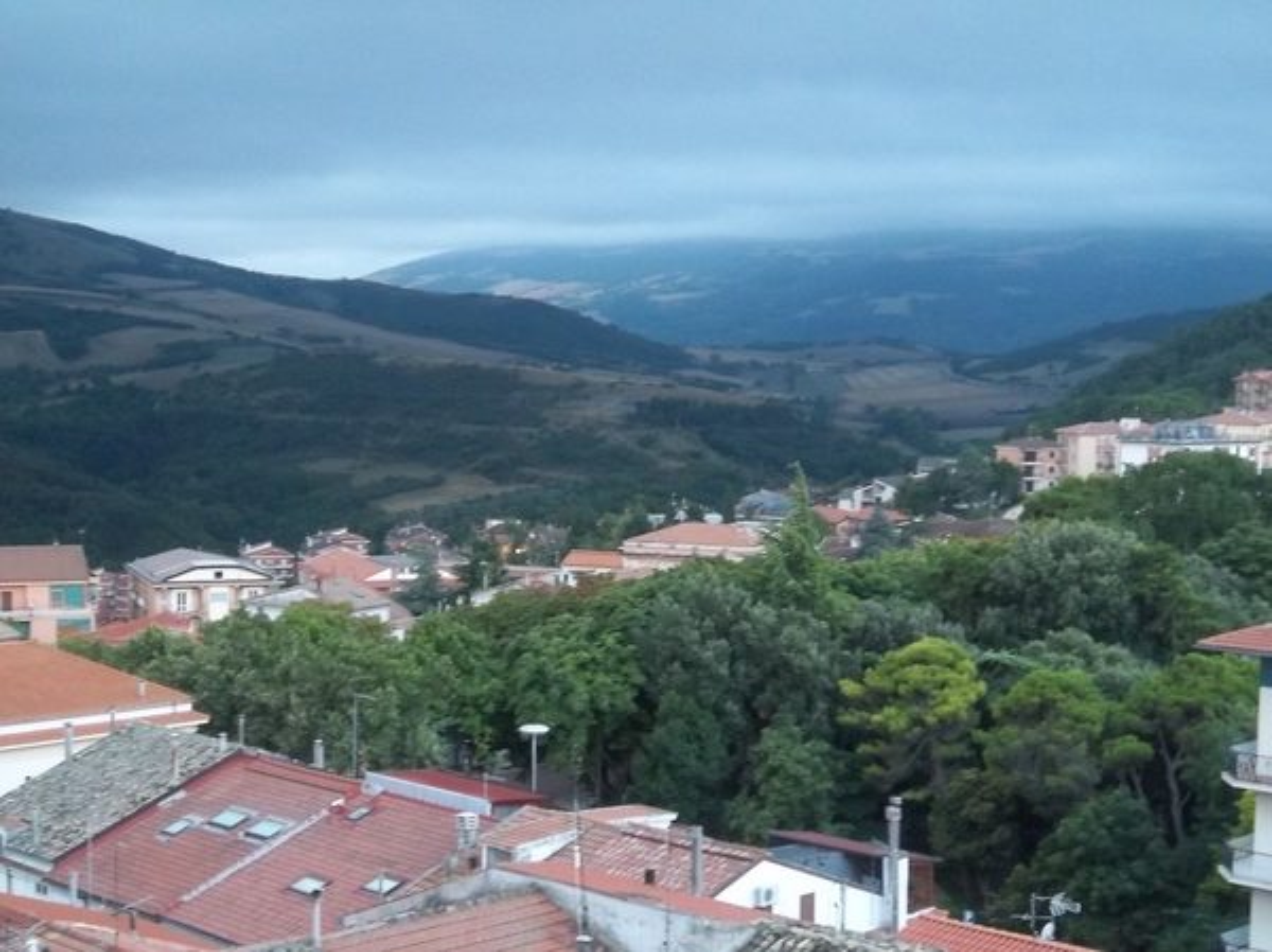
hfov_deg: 33.3
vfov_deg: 25.2
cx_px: 636
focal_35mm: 58
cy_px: 476
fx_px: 2130
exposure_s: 1/10
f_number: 5.34
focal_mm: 10.42
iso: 291
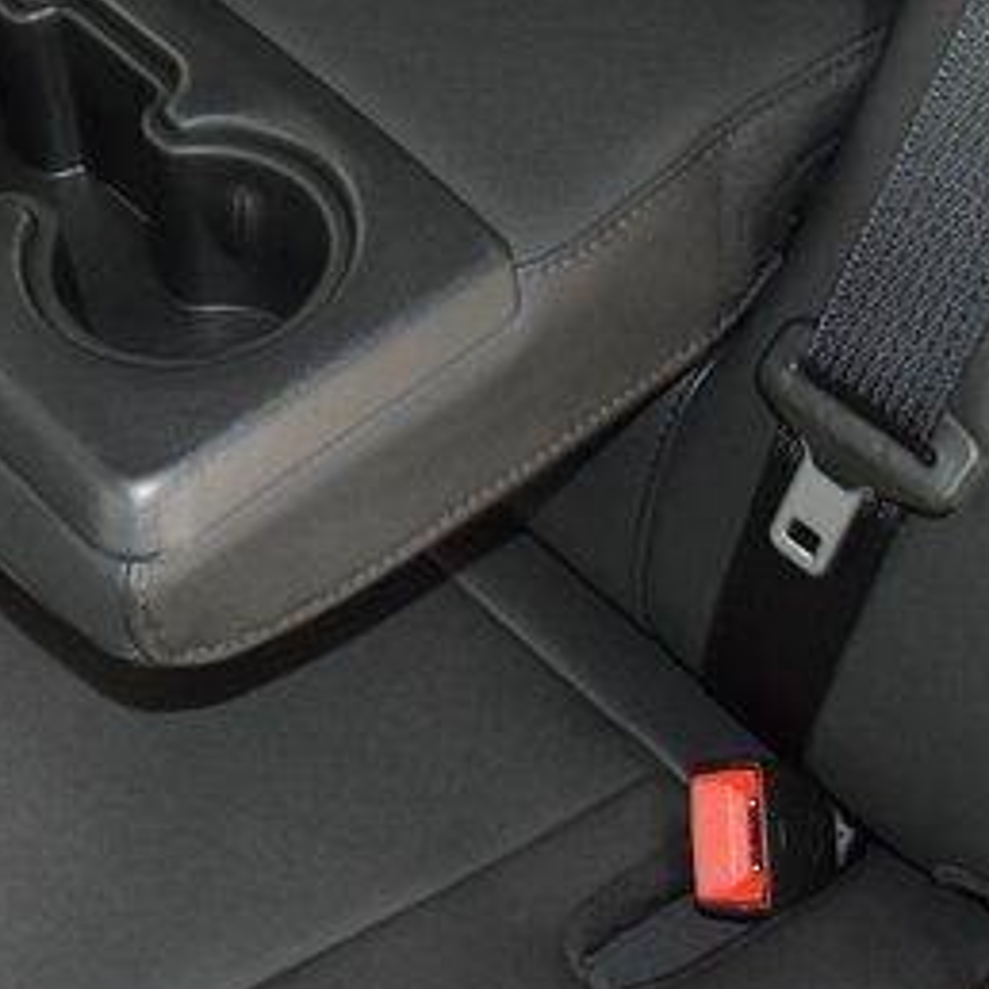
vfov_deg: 22.5
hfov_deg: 22.5
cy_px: 201
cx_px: 226
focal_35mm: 76
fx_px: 2457
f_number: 3.8
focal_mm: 24
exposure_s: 1/15
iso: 2500
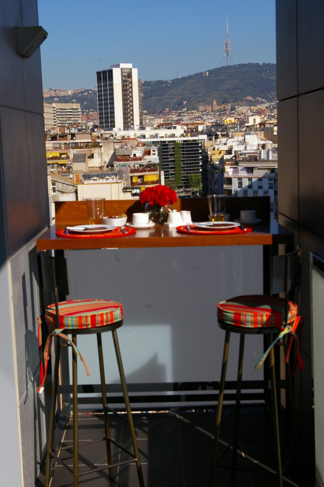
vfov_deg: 35.1
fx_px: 771
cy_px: 244
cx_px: 162
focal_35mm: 57
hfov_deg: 23.7
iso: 200
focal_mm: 38
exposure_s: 1/350
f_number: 13
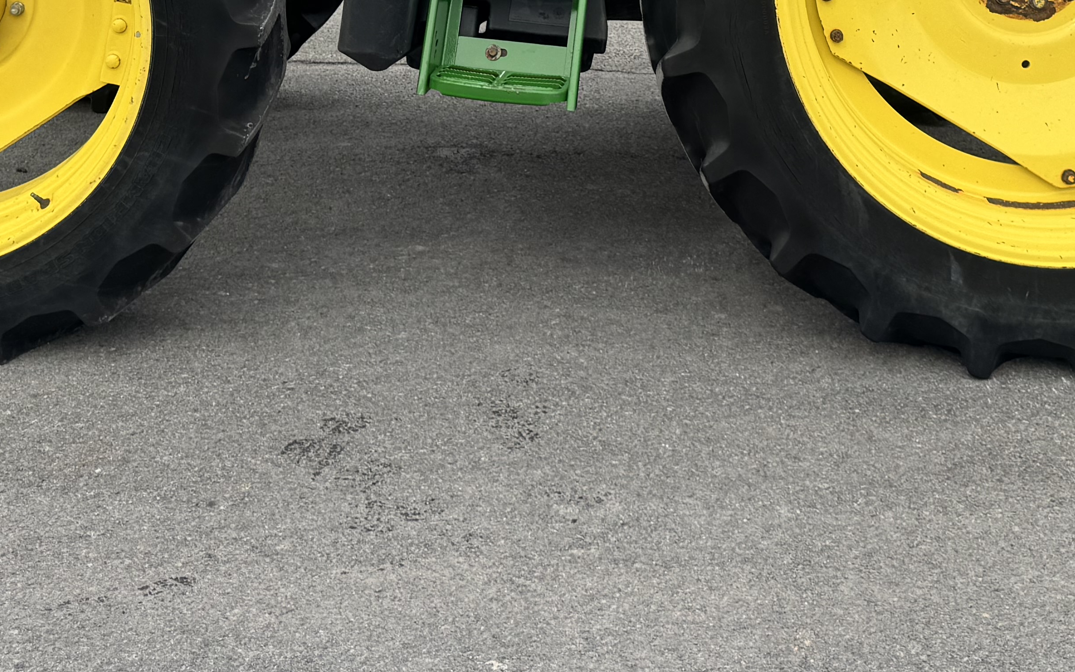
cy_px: -242
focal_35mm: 60
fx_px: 1758
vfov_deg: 19.6
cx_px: 567
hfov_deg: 34.0
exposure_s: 1/3247
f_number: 1.78
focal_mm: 6.76
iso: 80
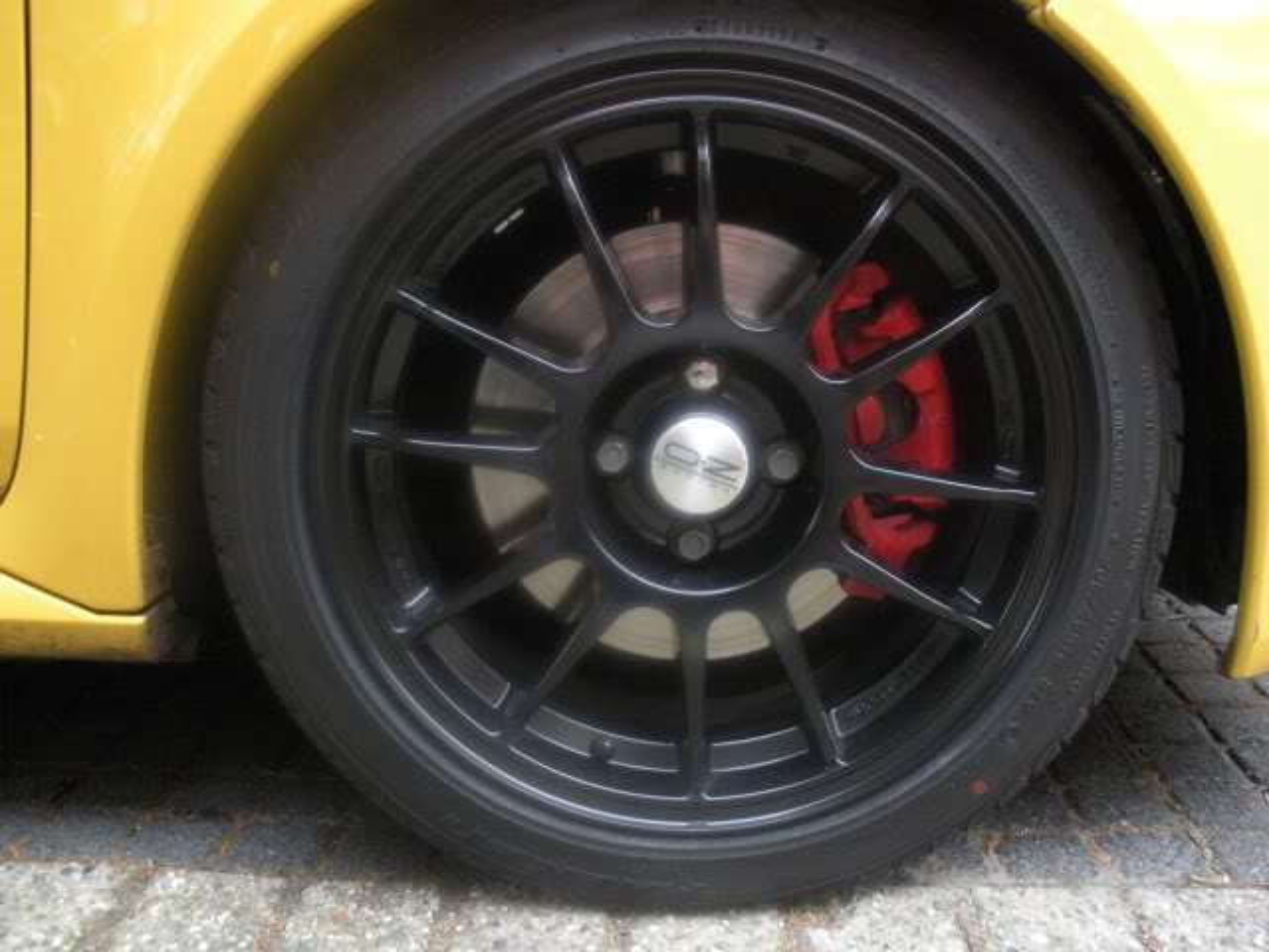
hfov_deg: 51.4
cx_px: 634
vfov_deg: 39.7
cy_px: 476
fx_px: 1320
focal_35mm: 36
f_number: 3.5
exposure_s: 1/33.1
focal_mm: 6.3
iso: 400
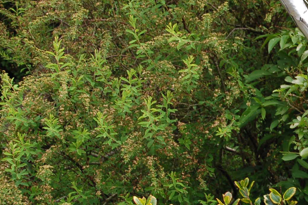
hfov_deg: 14.7
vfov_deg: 10.1
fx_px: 1158
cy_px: 119
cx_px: 356
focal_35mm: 135
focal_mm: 31
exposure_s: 1/160
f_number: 6.3
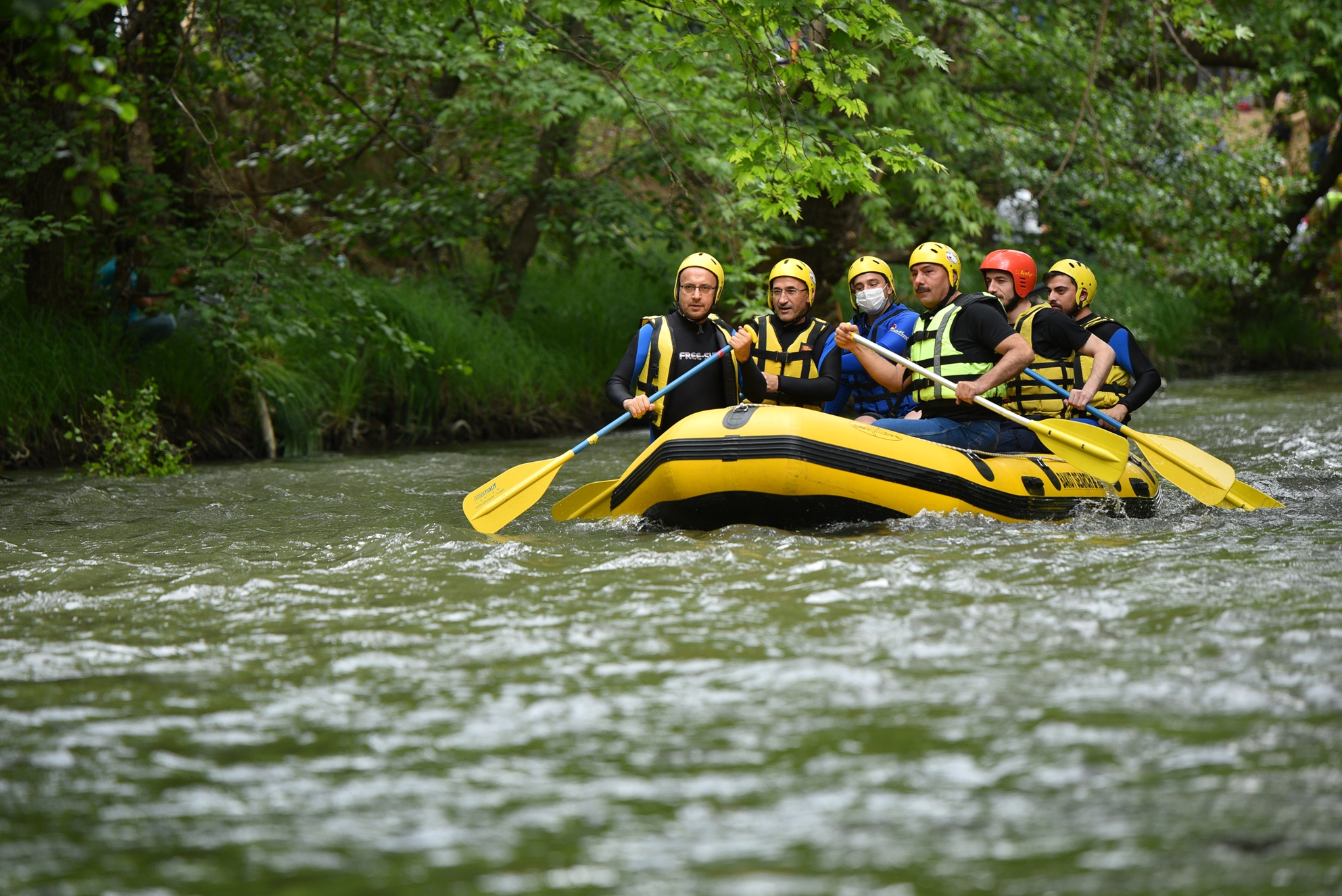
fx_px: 5034
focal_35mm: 135
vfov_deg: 10.2
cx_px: 671
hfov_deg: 15.2
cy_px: 448
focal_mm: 135
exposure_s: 1/250
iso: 200
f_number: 3.5
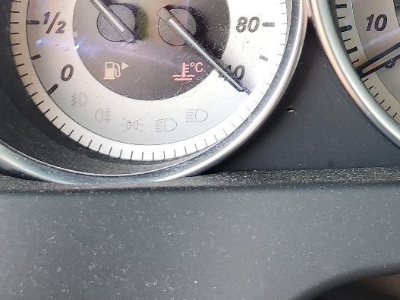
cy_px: -23
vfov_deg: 18.0
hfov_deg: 22.9
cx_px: 469
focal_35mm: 79
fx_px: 913
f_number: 1.5
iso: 50
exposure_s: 1/145
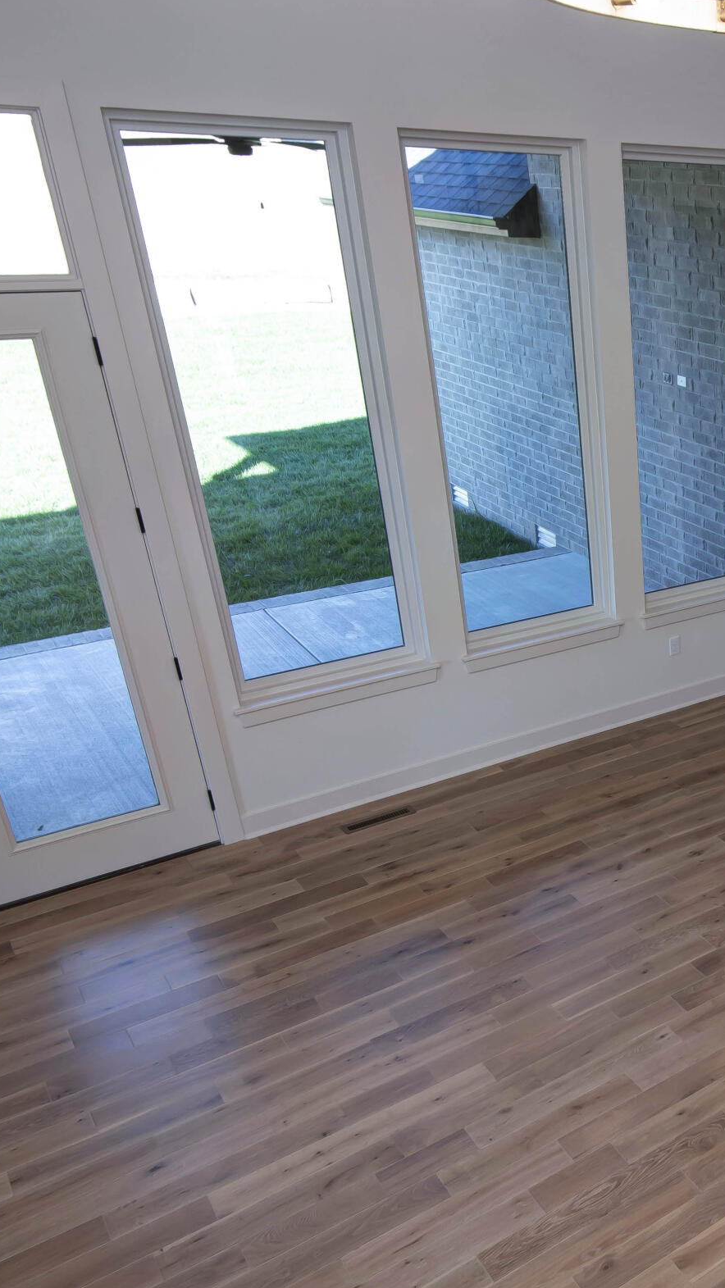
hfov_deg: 30.8
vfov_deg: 60.7
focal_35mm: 32
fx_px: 1093
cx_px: 878
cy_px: 738
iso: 280
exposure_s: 1/60
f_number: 6.7
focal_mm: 16
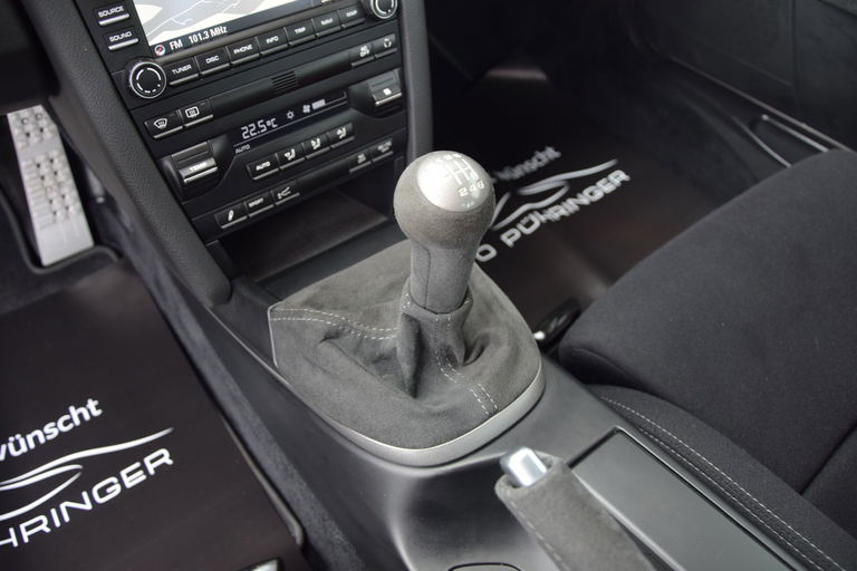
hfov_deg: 37.9
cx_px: 428
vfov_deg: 25.8
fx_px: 1250
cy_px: 286
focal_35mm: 52
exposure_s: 1/60
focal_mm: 35
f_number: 4.5
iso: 450
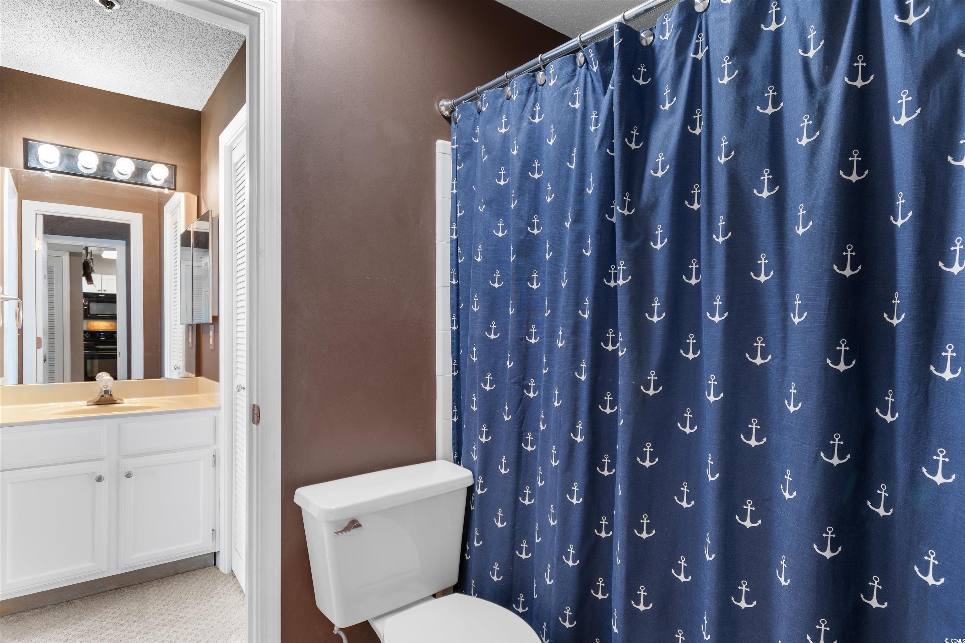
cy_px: 322
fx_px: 509
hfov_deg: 86.9
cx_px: 482
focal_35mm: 19
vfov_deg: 64.6
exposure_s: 1/1.25
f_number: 4.8
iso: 100
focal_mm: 13
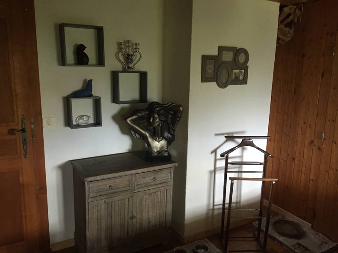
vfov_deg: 48.2
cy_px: 126
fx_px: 283
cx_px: 169
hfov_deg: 61.7
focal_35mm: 29
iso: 250
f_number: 2.2
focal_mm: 4.15
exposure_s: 1/33
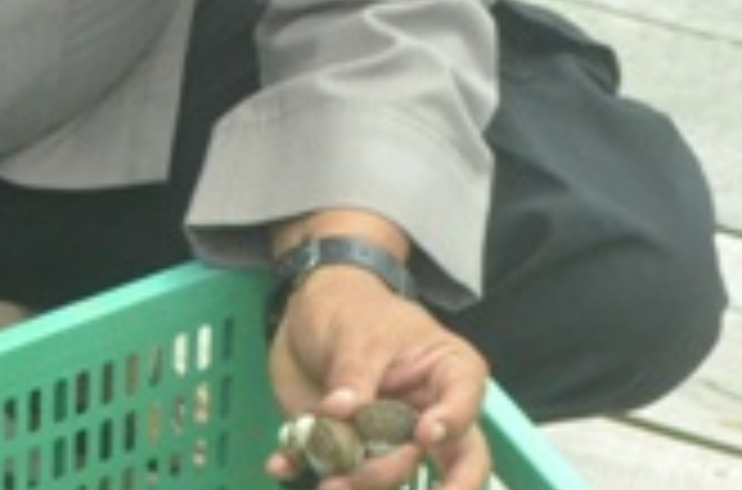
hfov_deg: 11.7
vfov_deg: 7.8
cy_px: 189
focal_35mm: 175
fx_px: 3597
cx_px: 22
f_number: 5
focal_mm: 24
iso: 2500
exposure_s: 1/4000
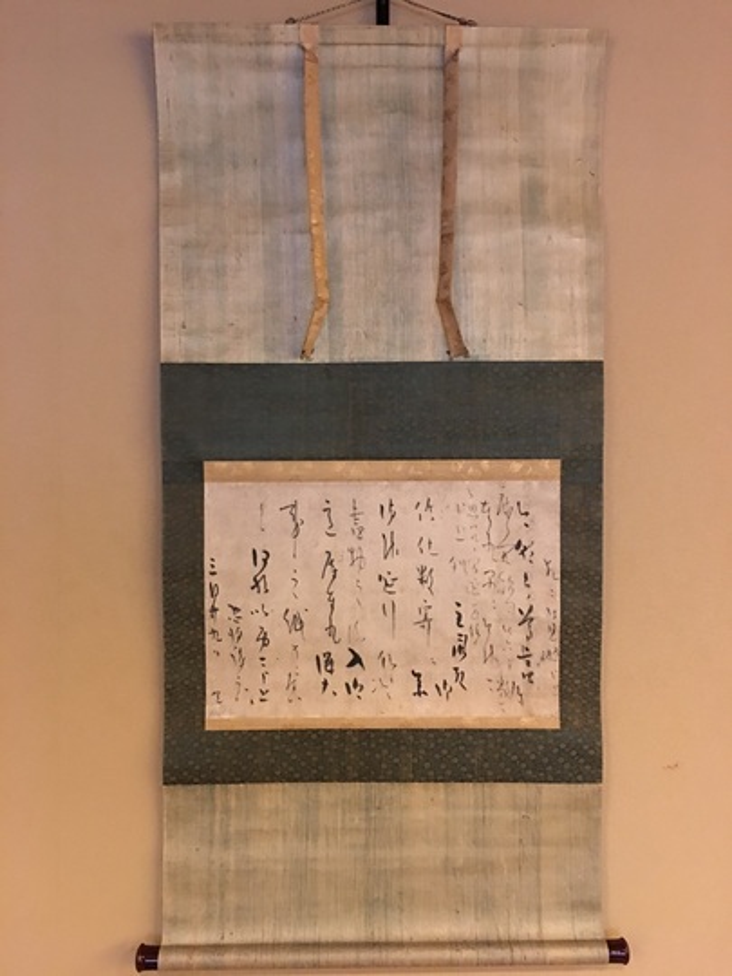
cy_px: 488
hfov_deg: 48.2
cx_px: 366
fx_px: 818
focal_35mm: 29
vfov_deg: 61.7
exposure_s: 1/4
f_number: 2.2
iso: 100
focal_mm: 4.15
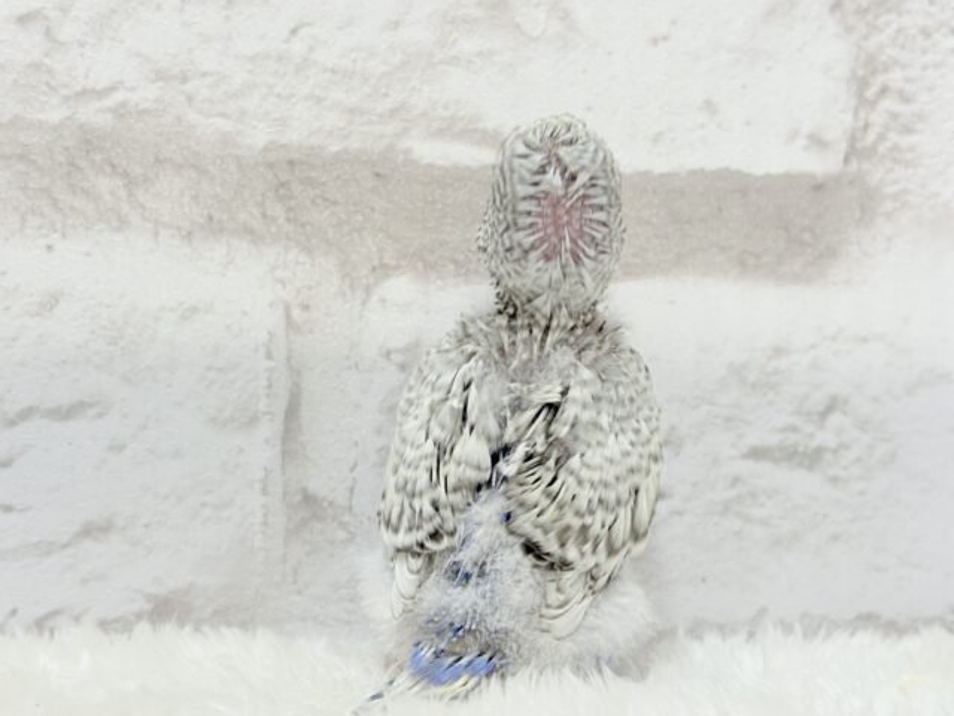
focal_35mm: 52
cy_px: 358
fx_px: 1433
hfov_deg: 36.8
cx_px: 477
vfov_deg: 28.0
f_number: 1.6
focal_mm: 5.96
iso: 40
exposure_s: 1/50
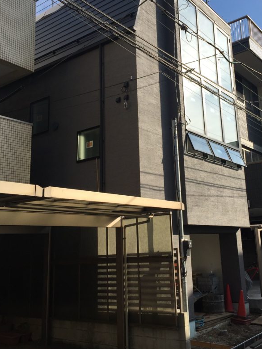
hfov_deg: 37.6
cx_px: 159
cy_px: 147
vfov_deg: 48.8
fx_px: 383
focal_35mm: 38
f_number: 2.2
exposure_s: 1/1721
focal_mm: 4.15
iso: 32
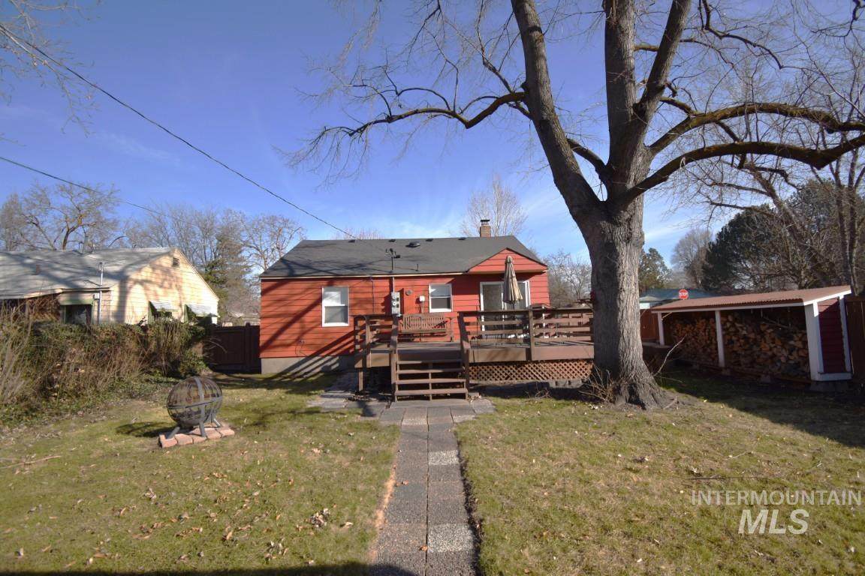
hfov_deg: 100.4
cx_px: 432
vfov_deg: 77.3
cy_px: 288
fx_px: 360
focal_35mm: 15
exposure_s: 1/800
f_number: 4.5
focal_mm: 10
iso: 100
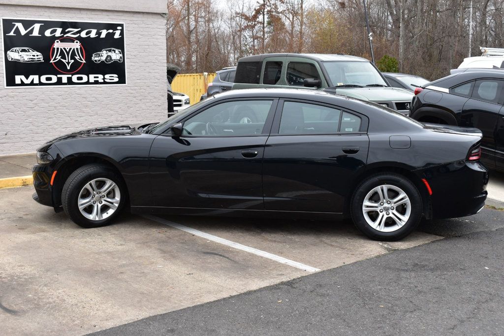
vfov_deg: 28.9
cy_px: 168
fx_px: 651
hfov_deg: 42.3
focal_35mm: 46
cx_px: 252
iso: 400
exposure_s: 1/60
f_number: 8
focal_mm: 31
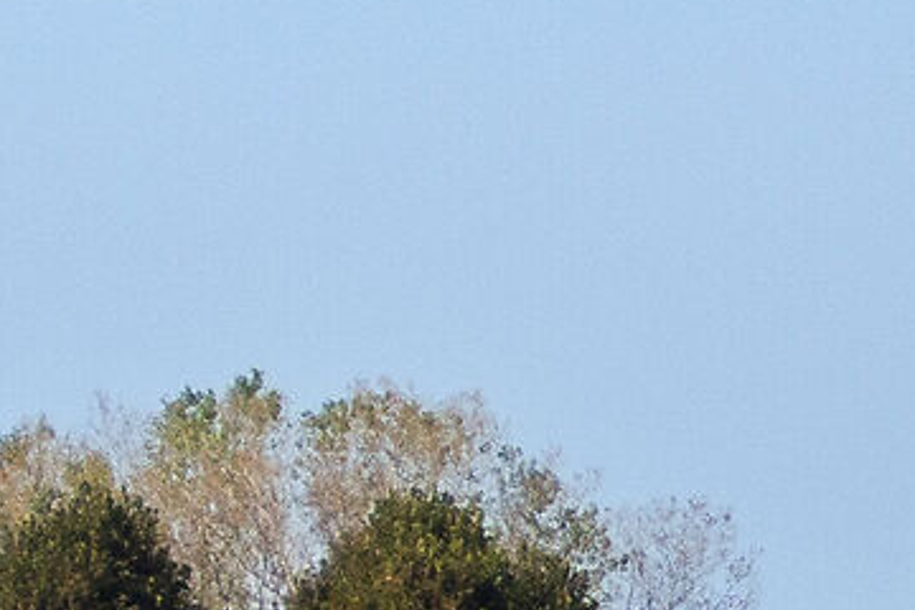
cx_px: 1418
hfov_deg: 1.0
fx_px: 52913
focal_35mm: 2082
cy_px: 623
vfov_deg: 0.7
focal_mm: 150
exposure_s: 1/1000
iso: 200
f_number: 5.6
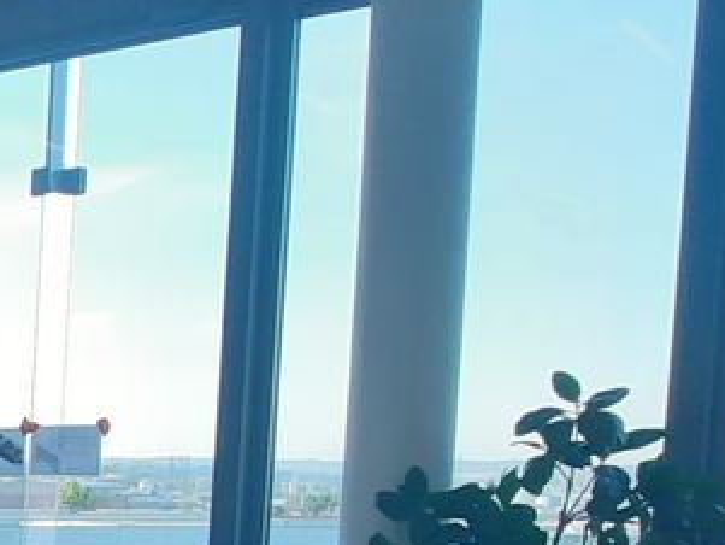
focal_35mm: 69
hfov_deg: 19.1
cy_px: 617
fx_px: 1446
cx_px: -674
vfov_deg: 20.2
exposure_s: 1/50
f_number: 2.2
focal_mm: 1.74
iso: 40
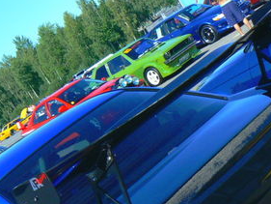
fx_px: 642
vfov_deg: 17.4
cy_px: 220
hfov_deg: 23.8
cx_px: 119
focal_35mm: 82
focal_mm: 6
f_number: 5.6
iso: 80
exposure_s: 1/320
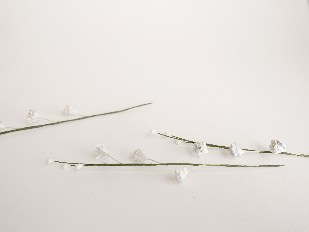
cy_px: 116
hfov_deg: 46.8
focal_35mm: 40
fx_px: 357
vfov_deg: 36.0
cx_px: 154
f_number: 5
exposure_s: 1/50
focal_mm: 20
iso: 800
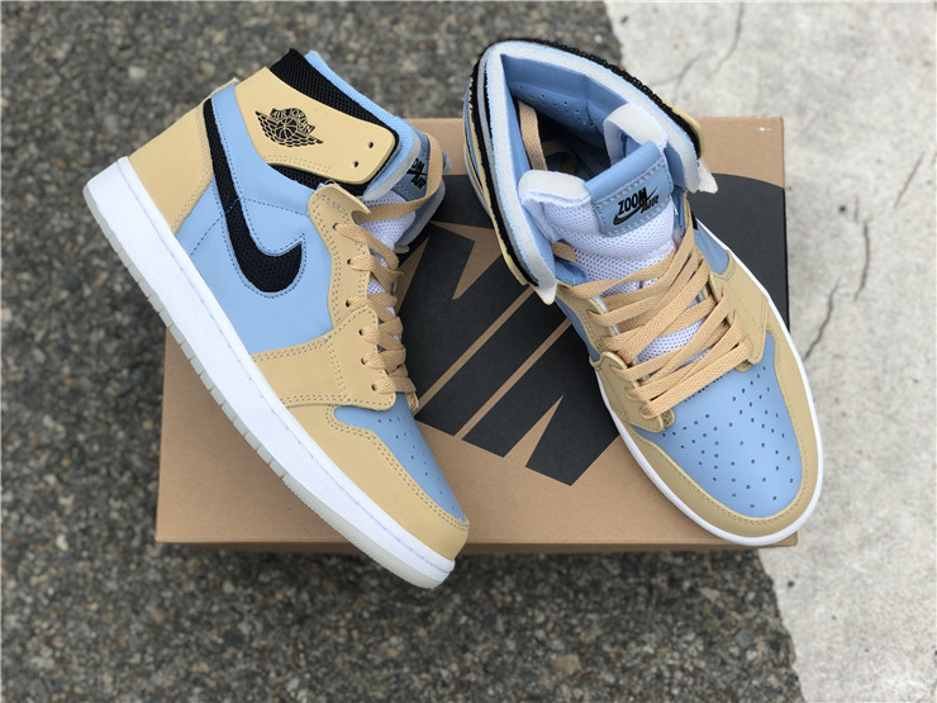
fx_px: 1408
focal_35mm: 52
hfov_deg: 36.8
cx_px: 468
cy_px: 352
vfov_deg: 28.0
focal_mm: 6
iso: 16
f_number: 2.4
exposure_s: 1/254
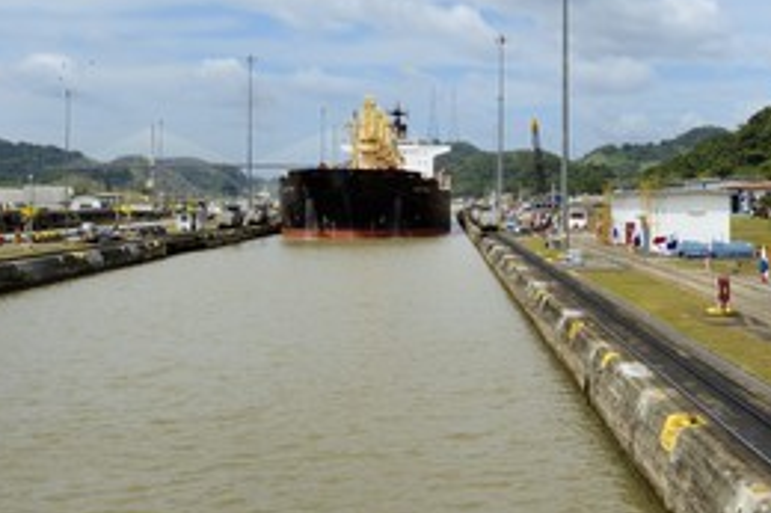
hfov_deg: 35.2
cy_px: 184
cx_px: 608
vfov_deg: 24.5
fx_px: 1177
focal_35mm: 55
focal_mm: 34
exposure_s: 1/250
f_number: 16
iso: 200
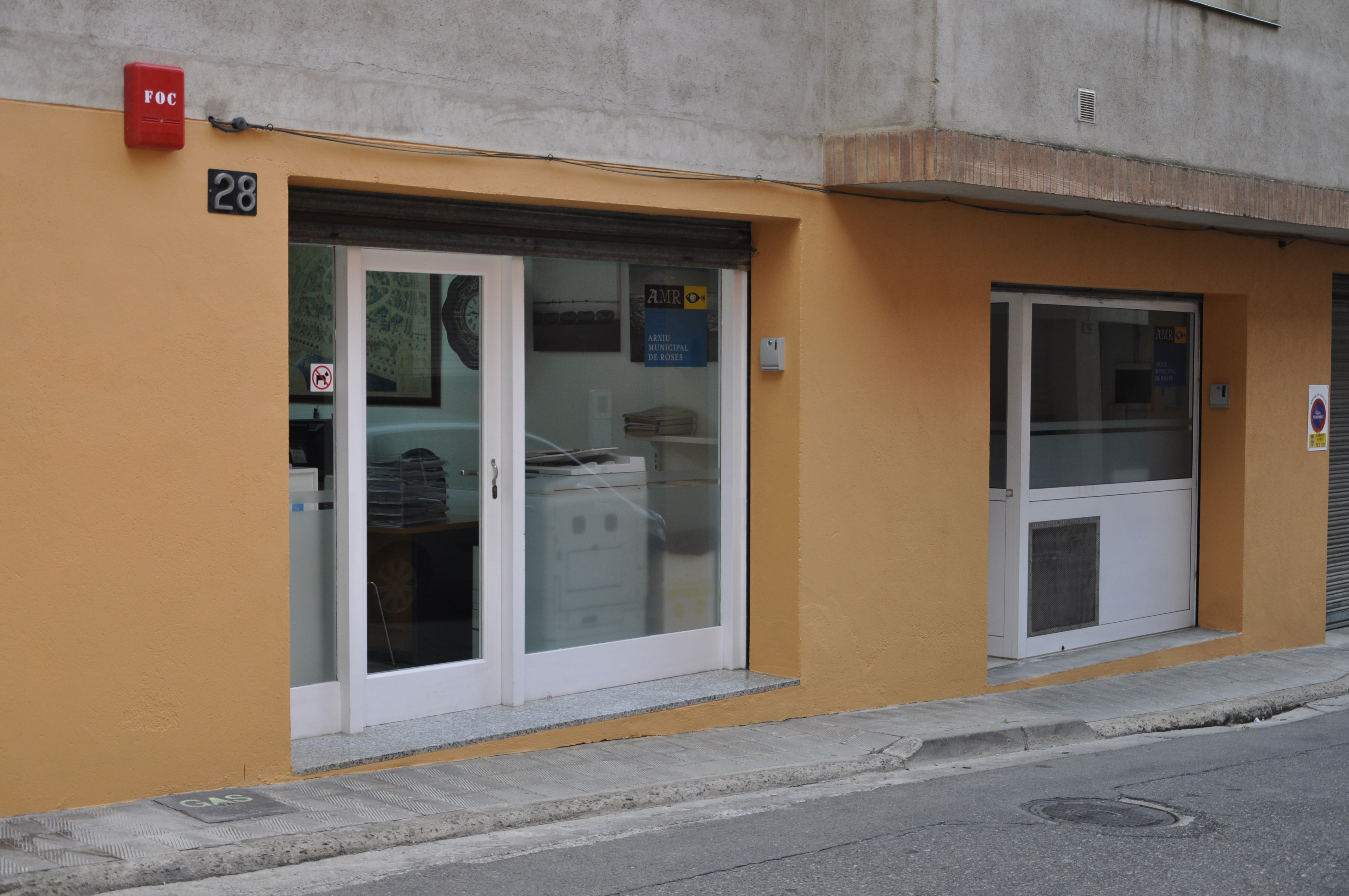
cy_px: 448
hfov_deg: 38.9
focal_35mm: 51
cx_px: 674
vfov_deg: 26.4
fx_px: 1909
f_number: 4.8
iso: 400
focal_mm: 34
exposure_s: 1/180
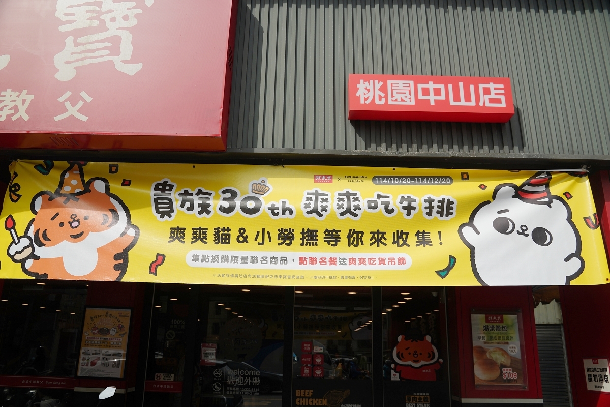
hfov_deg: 65.5
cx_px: 305
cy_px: 204
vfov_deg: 46.4
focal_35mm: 28
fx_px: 474
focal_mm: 28
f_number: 6.3
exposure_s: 1/400
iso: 100
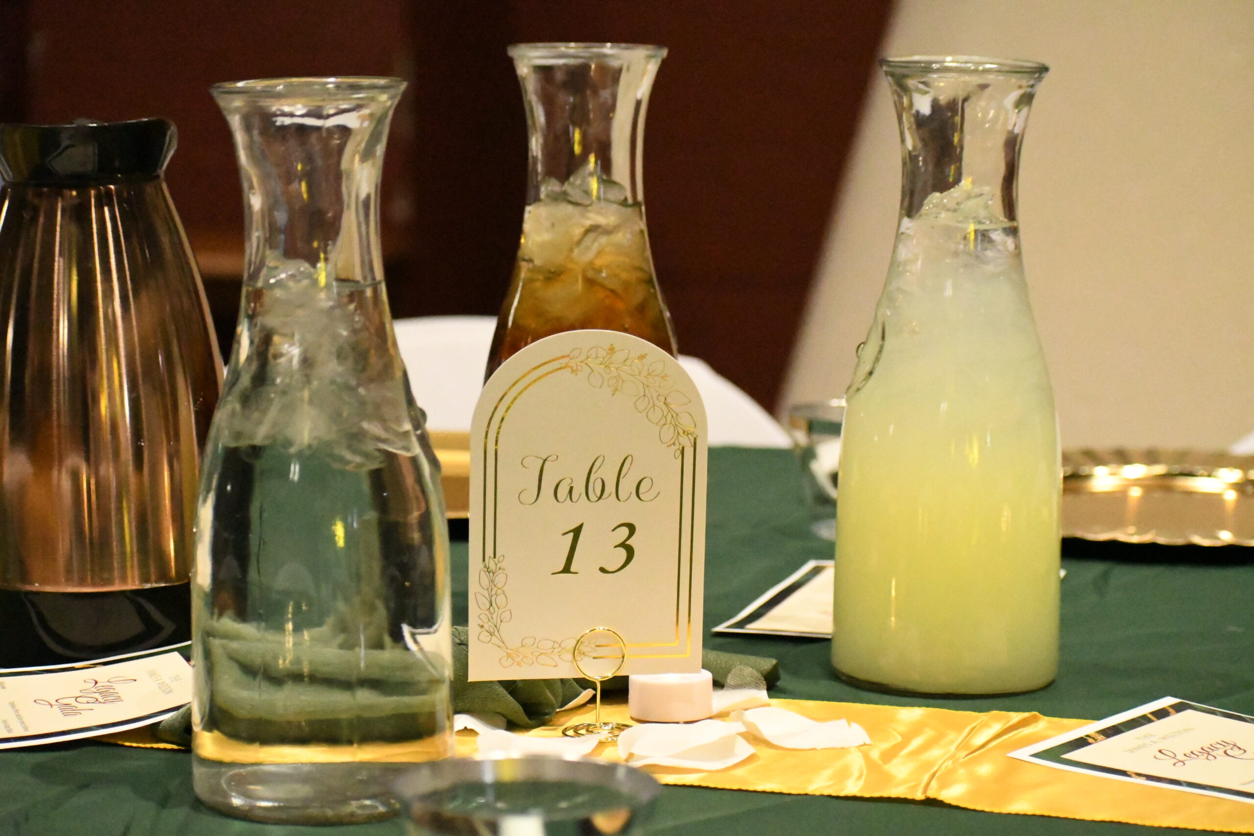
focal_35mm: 105
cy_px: 418
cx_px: 627
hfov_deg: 19.5
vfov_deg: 13.0
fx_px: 3657
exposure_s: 1/250
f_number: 5
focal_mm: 70
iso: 25600
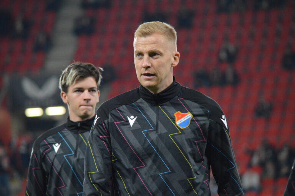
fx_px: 2395
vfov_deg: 4.7
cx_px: 148
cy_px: 98
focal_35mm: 292
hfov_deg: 7.0
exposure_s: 1/640
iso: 3200
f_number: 5
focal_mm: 195
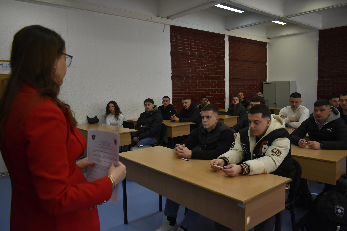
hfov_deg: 67.4
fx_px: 260
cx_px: 174
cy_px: 116
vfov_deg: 47.9
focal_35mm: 27
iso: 800
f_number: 3.5
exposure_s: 1/125
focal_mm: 18
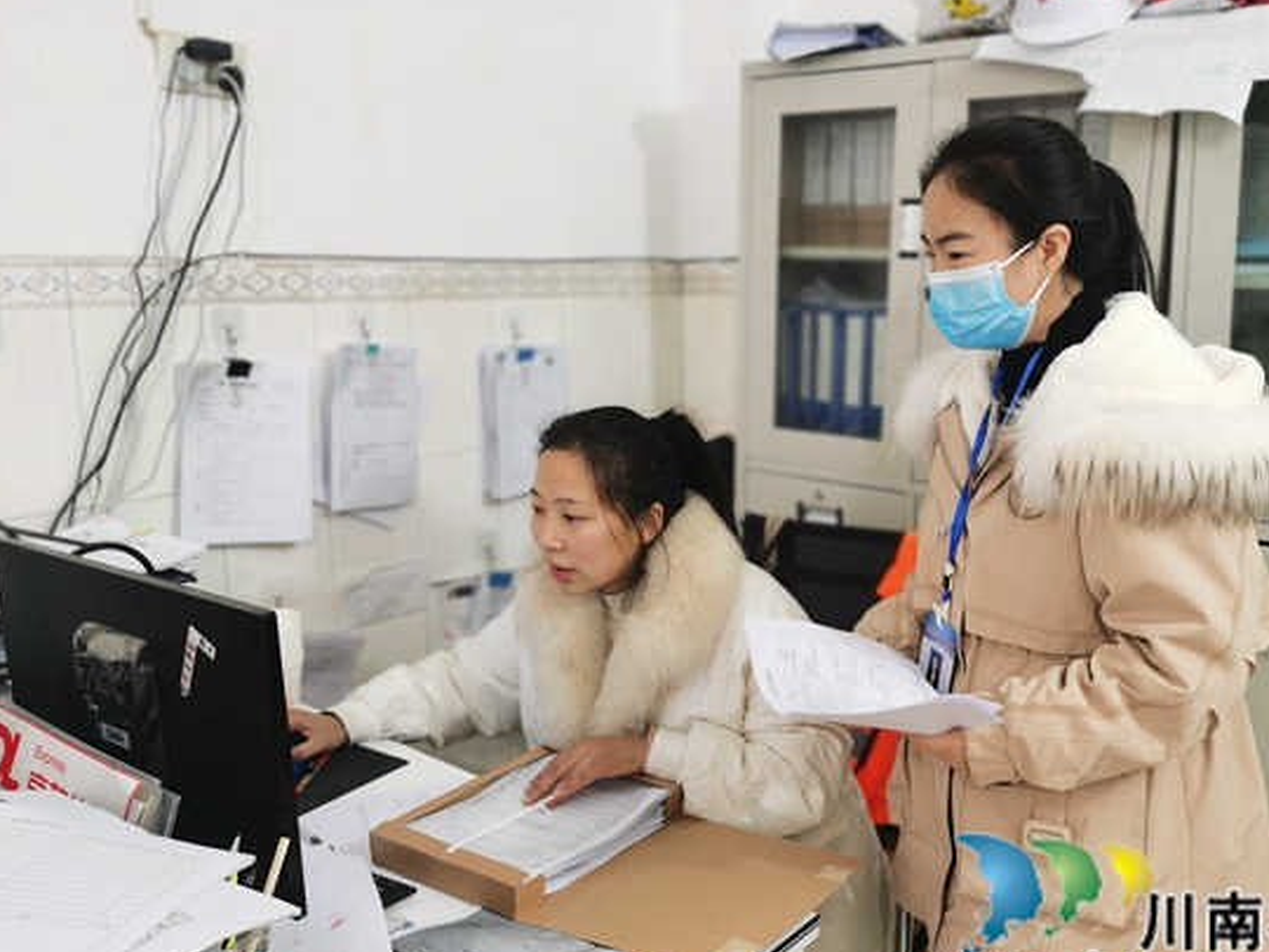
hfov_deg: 56.7
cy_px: 498
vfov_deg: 44.1
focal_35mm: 32
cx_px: 707
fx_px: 1173
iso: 100
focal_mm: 5.56
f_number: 1.6
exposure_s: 1/50
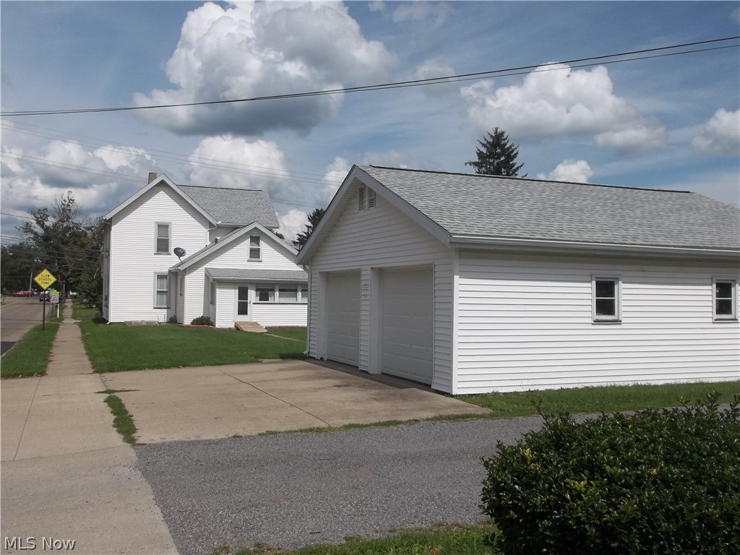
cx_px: 370
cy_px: 278
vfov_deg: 42.9
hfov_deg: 55.4
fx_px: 705
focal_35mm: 33
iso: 80
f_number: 8
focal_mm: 5.9
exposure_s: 1/640
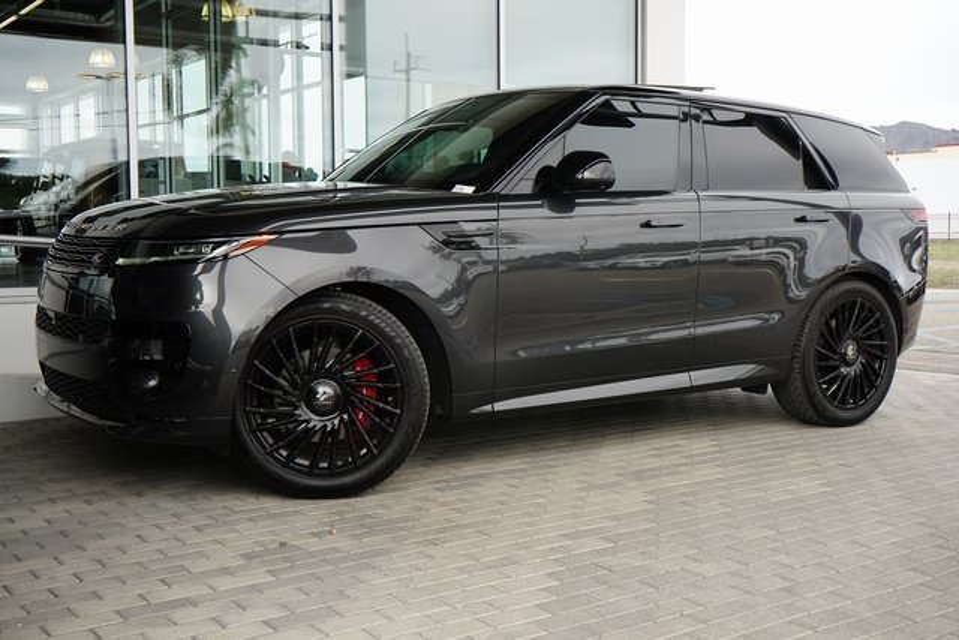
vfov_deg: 33.4
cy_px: 320
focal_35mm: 40
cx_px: 480
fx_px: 1066
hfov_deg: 48.4
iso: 1000
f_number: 8
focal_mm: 40
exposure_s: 1/400
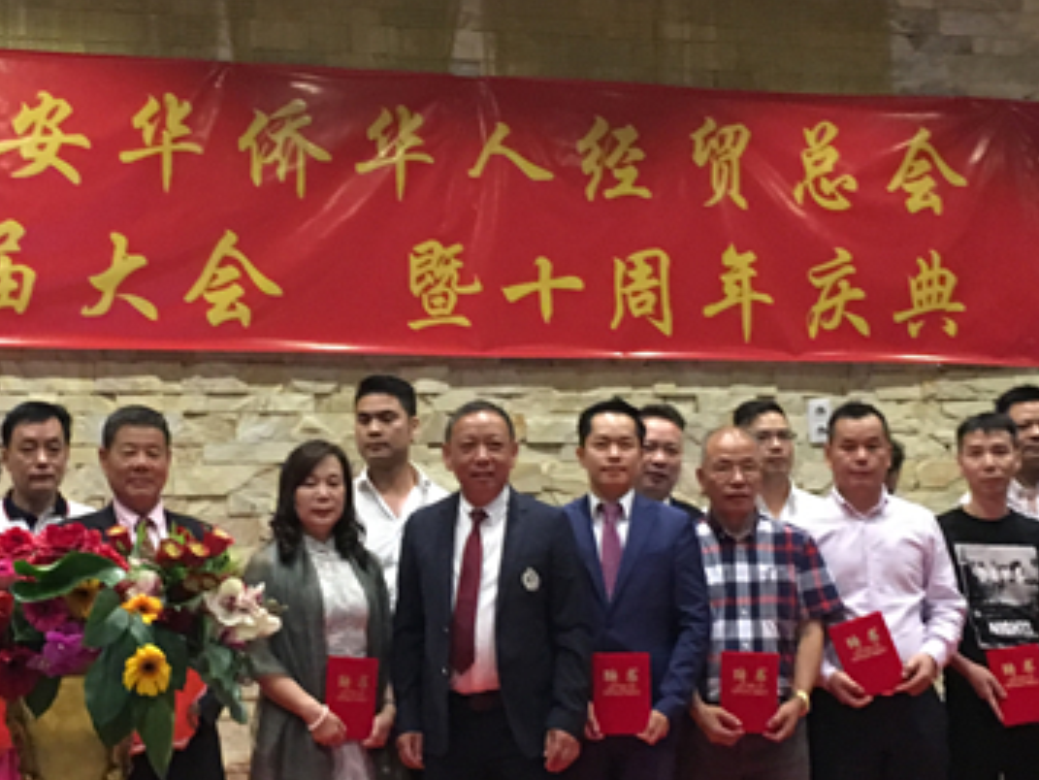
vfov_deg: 22.6
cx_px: 399
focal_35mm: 65
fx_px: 1952
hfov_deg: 29.7
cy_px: 434
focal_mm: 4.15
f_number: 2.2
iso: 250
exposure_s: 1/17
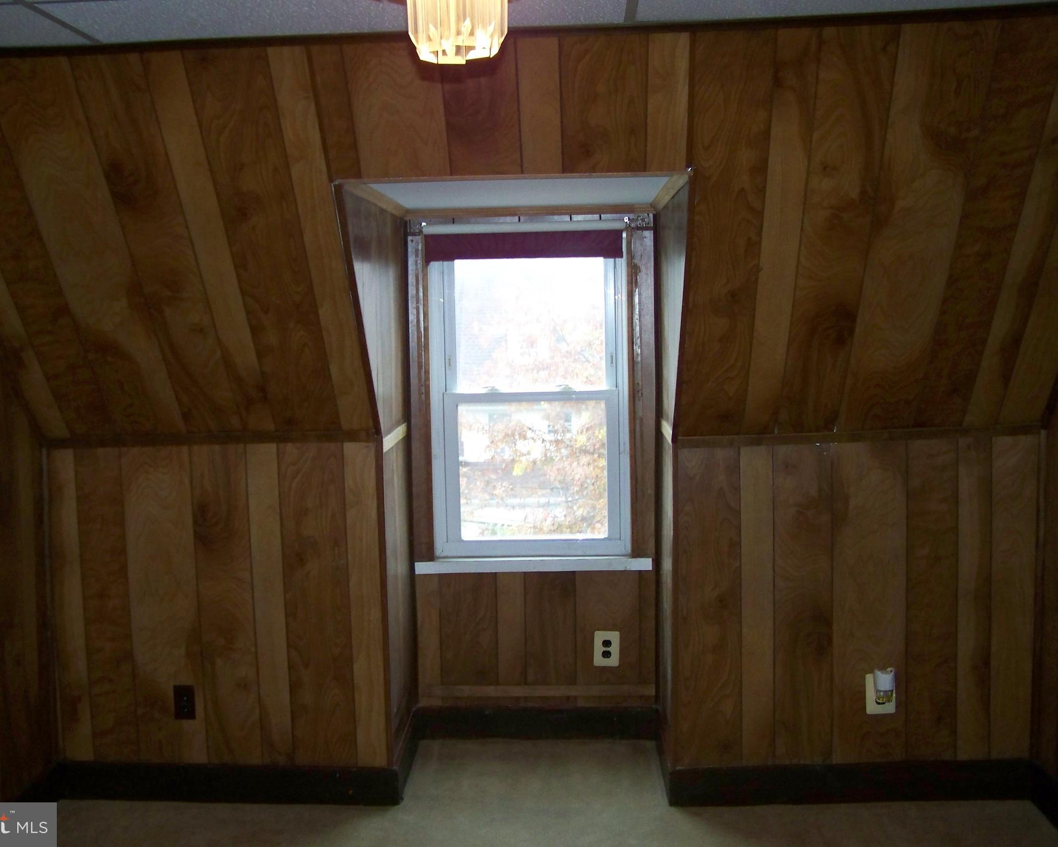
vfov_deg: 37.3
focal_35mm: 40
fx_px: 1252
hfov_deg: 45.8
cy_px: 420
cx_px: 488
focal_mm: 6.3
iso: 200
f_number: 2.8
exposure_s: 1/30
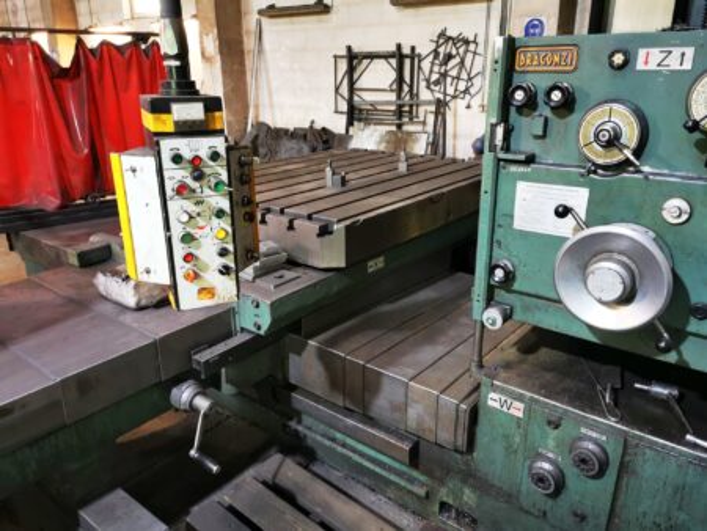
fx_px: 552
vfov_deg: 51.4
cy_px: 266
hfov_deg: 65.3
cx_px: 354
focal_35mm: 27
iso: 320
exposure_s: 1/50
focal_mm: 5.56
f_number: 1.6
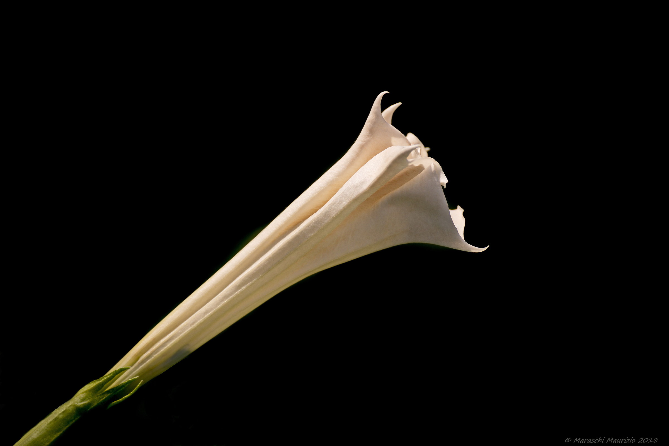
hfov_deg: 10.2
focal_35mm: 202
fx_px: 3754
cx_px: 334
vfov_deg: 6.8
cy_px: 223
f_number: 4.4
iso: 250
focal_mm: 134.5
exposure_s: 1/2000
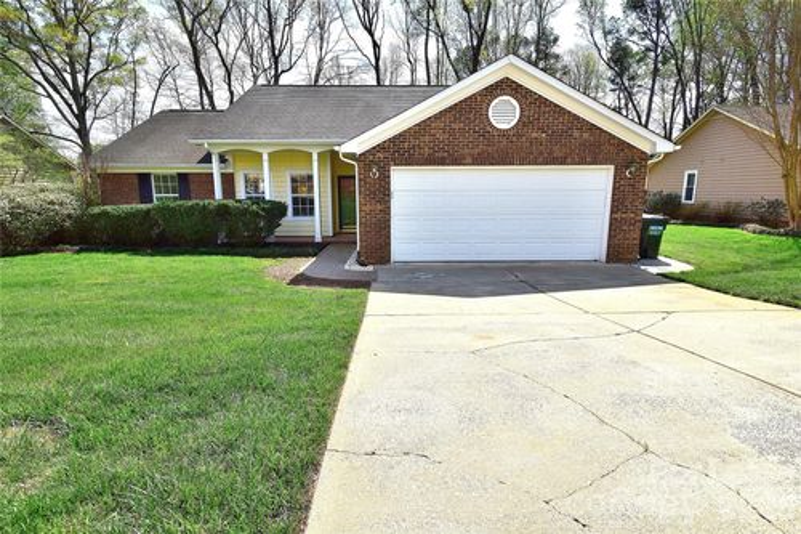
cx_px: 400
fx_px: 400
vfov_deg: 67.3
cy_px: 267
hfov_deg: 90.0
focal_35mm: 18
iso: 400
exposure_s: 1/500
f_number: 11
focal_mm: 12
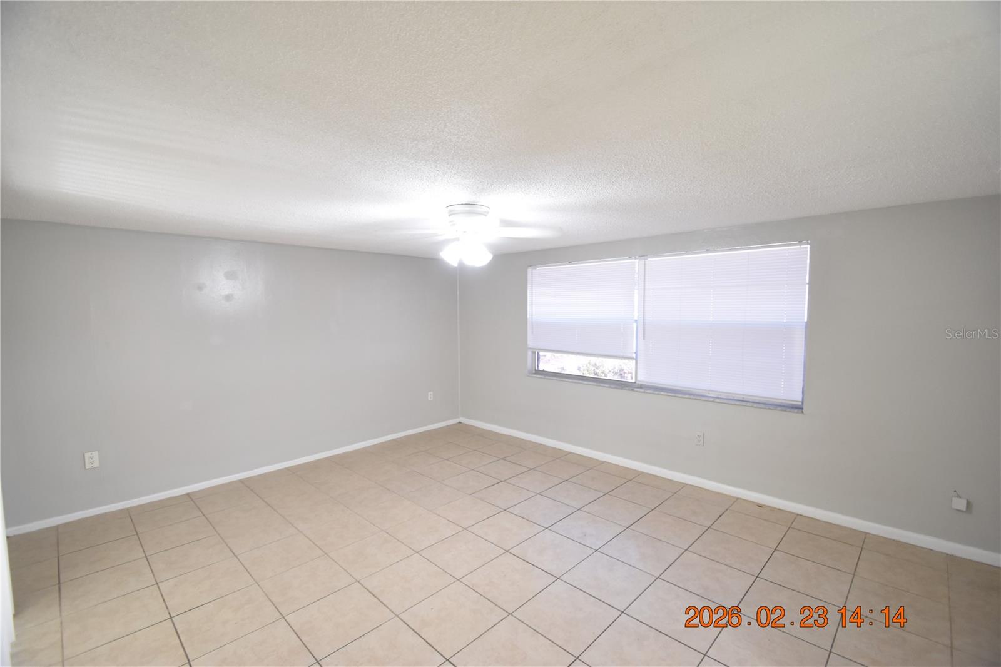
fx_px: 417
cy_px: 334
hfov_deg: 100.4
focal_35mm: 15
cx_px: 500
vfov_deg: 77.3
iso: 800
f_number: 3.5
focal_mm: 10
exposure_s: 1/30
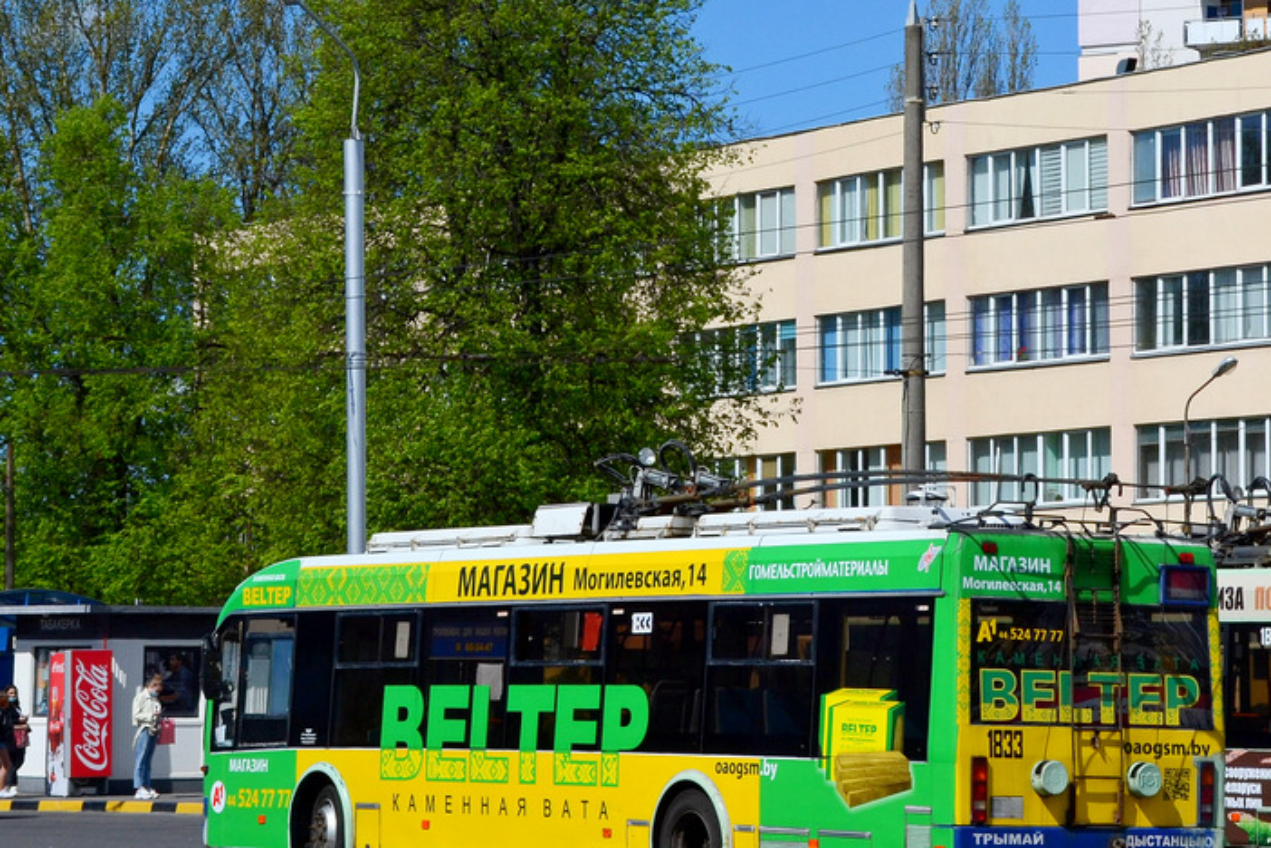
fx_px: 4342
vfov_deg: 11.1
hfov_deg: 16.6
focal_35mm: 123
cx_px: 967
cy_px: 382
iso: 100
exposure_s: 1/400
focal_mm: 48
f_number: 13
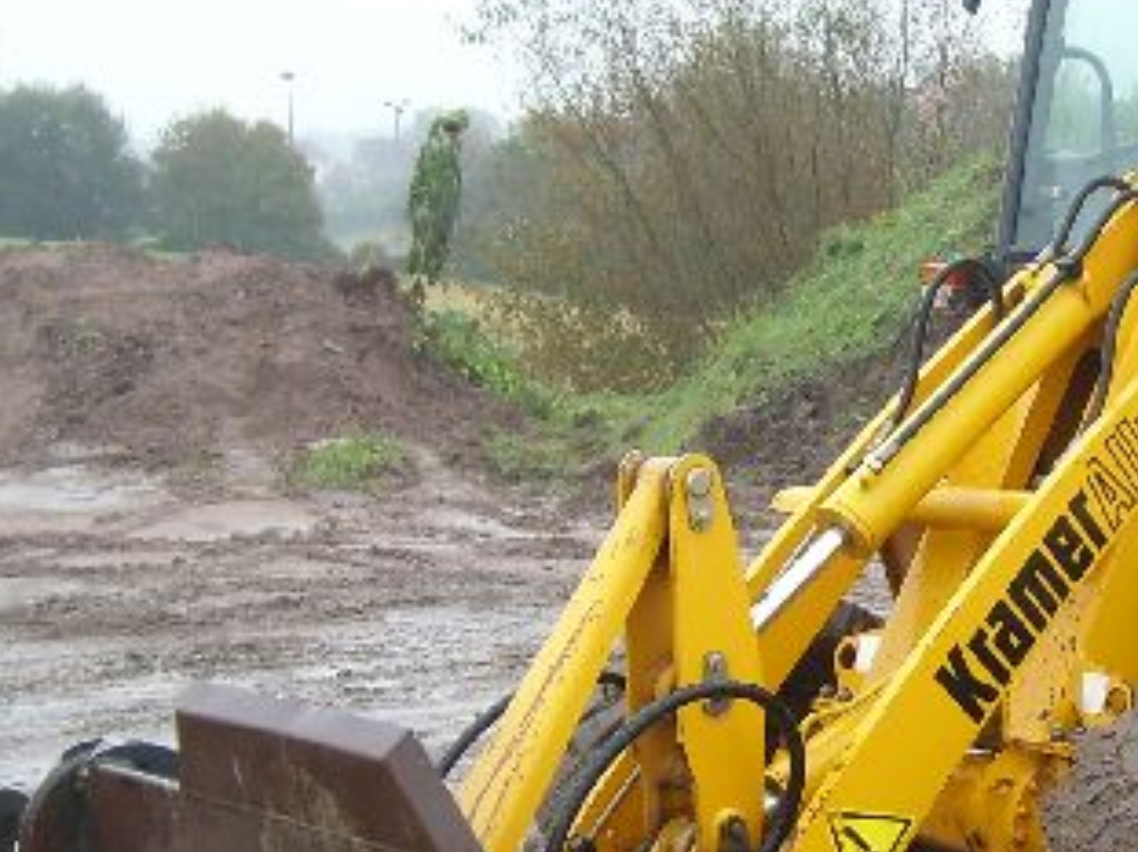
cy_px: 578
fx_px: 2958
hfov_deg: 21.4
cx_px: 992
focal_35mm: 90
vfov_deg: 16.4
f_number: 2.8
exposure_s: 1/44
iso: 50
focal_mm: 5.8
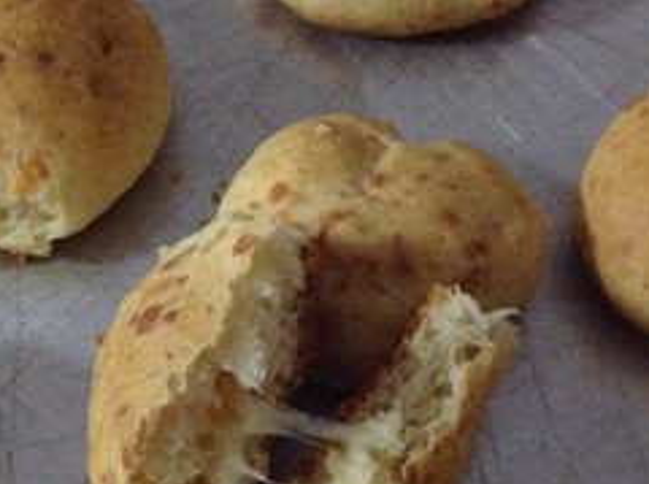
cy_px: 438
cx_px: 281
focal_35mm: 73
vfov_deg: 19.7
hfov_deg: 26.7
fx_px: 1366
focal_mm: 4.28
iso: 800
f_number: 2.4
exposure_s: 1/17
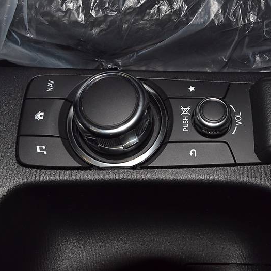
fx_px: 310
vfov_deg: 47.2
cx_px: 171
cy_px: 136
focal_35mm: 35
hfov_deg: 46.8
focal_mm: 18
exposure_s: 1/60
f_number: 8
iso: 100
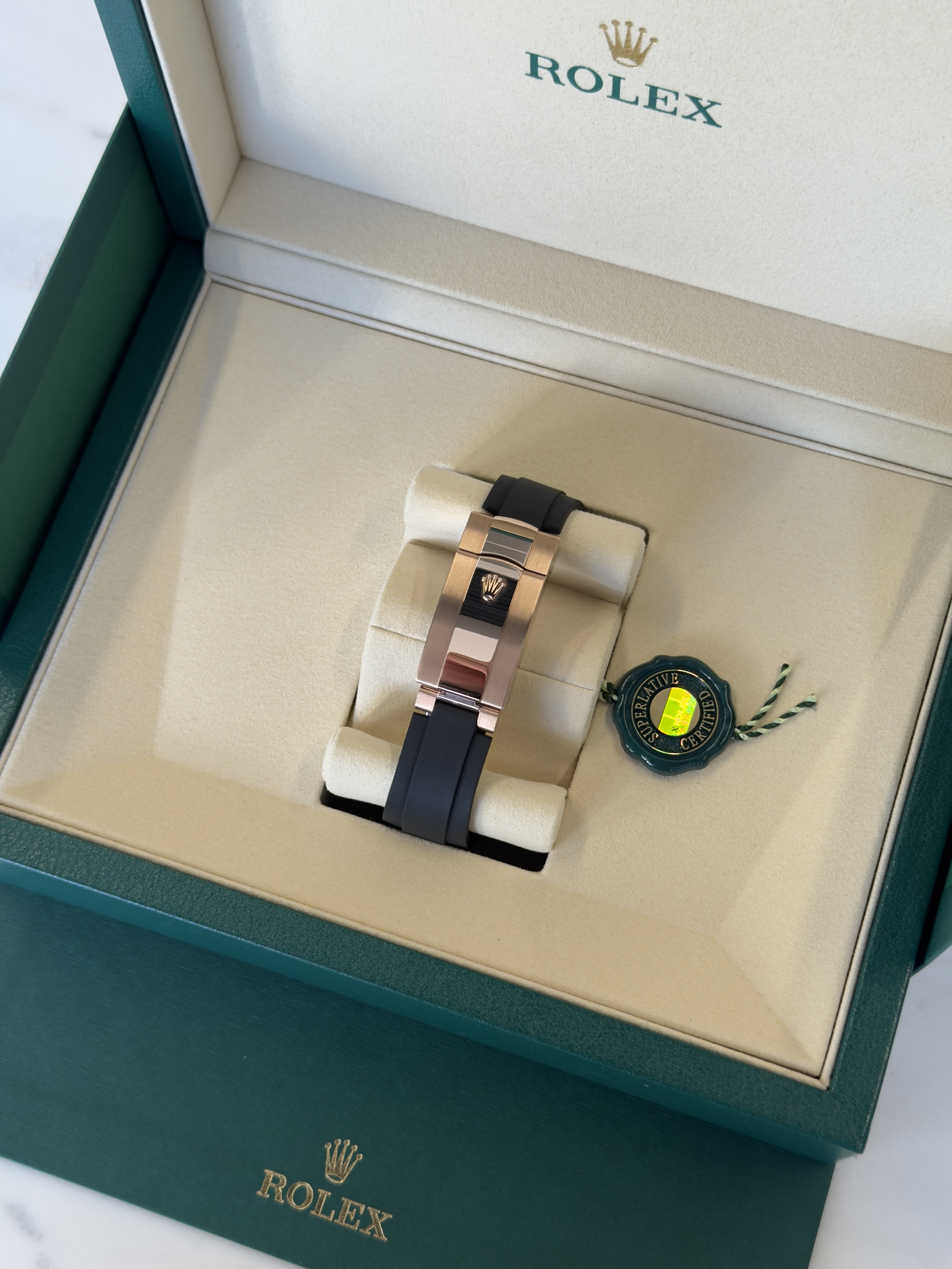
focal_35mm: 48
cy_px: 634
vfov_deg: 39.7
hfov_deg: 30.3
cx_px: 476
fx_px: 1760
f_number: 1.78
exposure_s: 1/121
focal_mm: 6.76
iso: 64
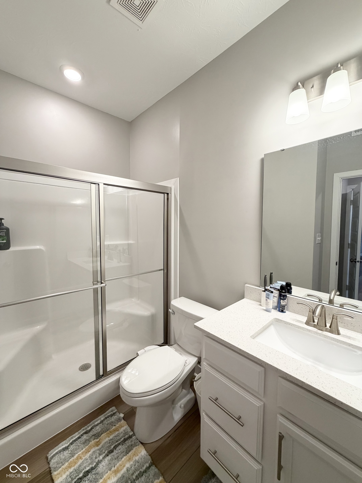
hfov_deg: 85.7
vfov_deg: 102.1
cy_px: 242
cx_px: 181
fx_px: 195
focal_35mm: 14
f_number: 2.2
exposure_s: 1/120
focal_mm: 2.22
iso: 320
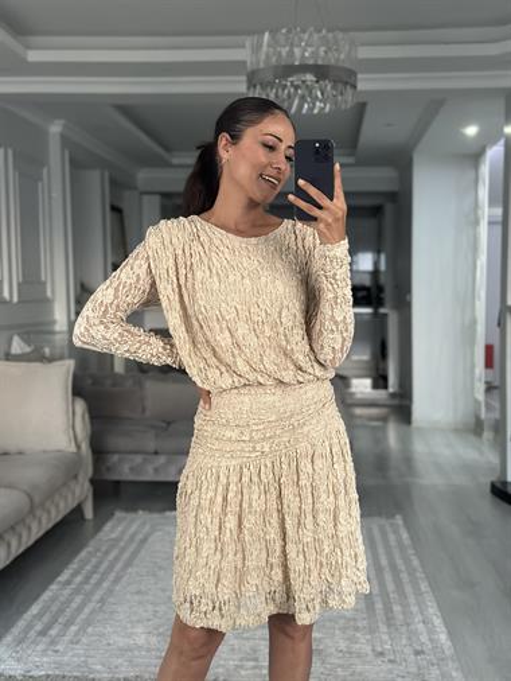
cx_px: 256
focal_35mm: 48
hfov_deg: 30.3
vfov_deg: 39.6
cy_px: 340
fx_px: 944
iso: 640
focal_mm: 6.86
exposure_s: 1/40
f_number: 1.78
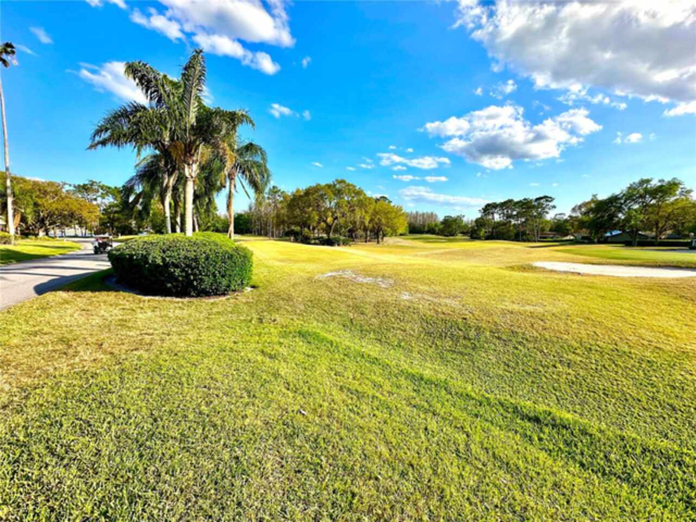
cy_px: 261
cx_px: 348
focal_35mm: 14
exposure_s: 1/1350
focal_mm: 2.2
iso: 40
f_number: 2.2
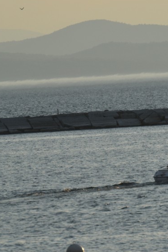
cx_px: 187
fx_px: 4046
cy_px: 122
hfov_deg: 2.4
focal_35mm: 578
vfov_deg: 3.6
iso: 200
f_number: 11
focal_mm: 200
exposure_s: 1/640
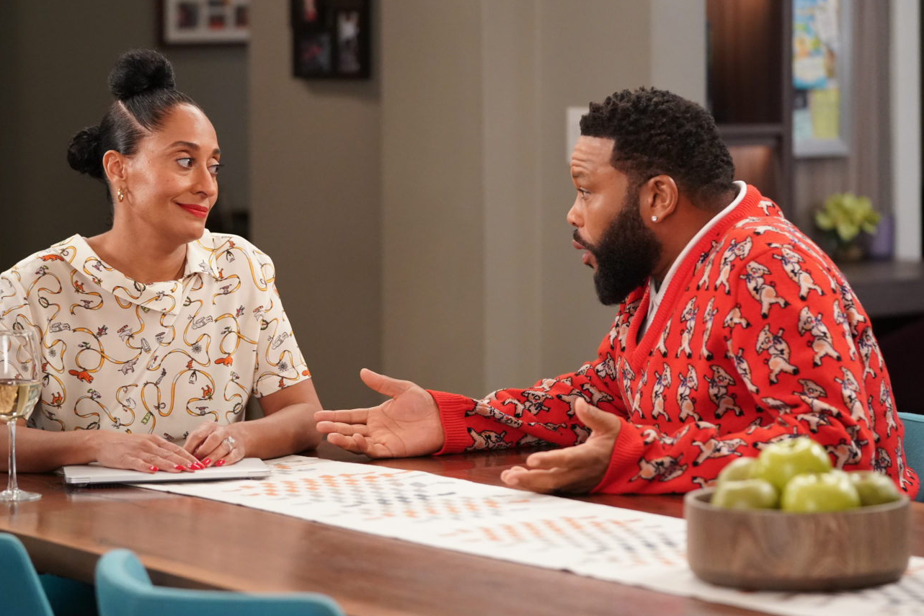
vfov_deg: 11.3
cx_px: 436
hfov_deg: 16.9
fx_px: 3106
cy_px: 325
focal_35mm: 121
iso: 5000
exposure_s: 1/320
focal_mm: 101
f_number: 2.8
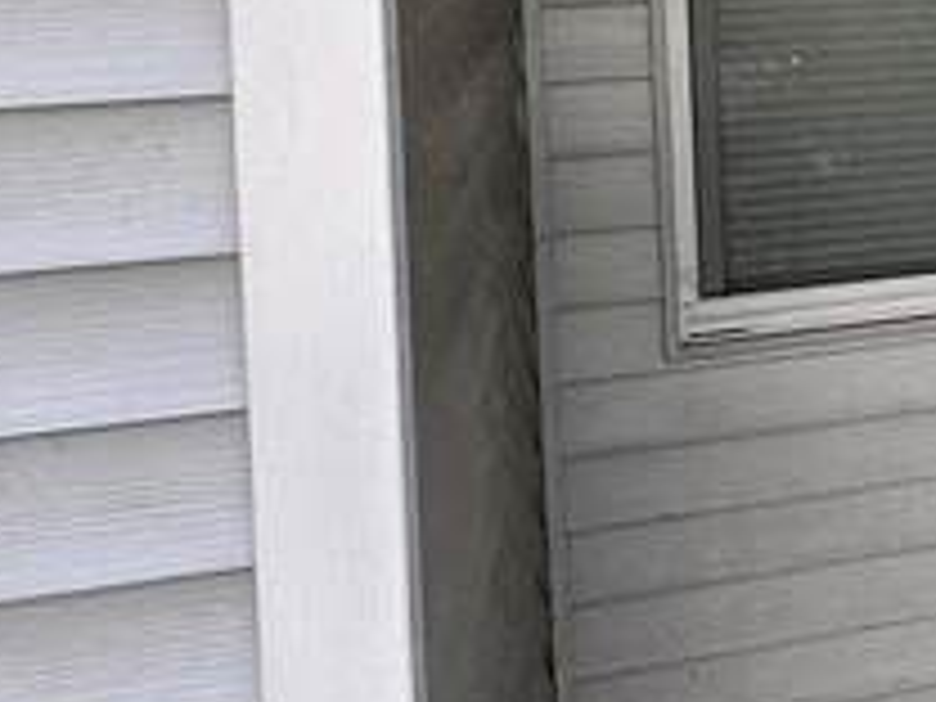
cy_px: -99
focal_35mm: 86
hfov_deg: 14.9
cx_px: 2196
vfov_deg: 16.6
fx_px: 2325
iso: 100
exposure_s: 1/99
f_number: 2.2
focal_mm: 2.22
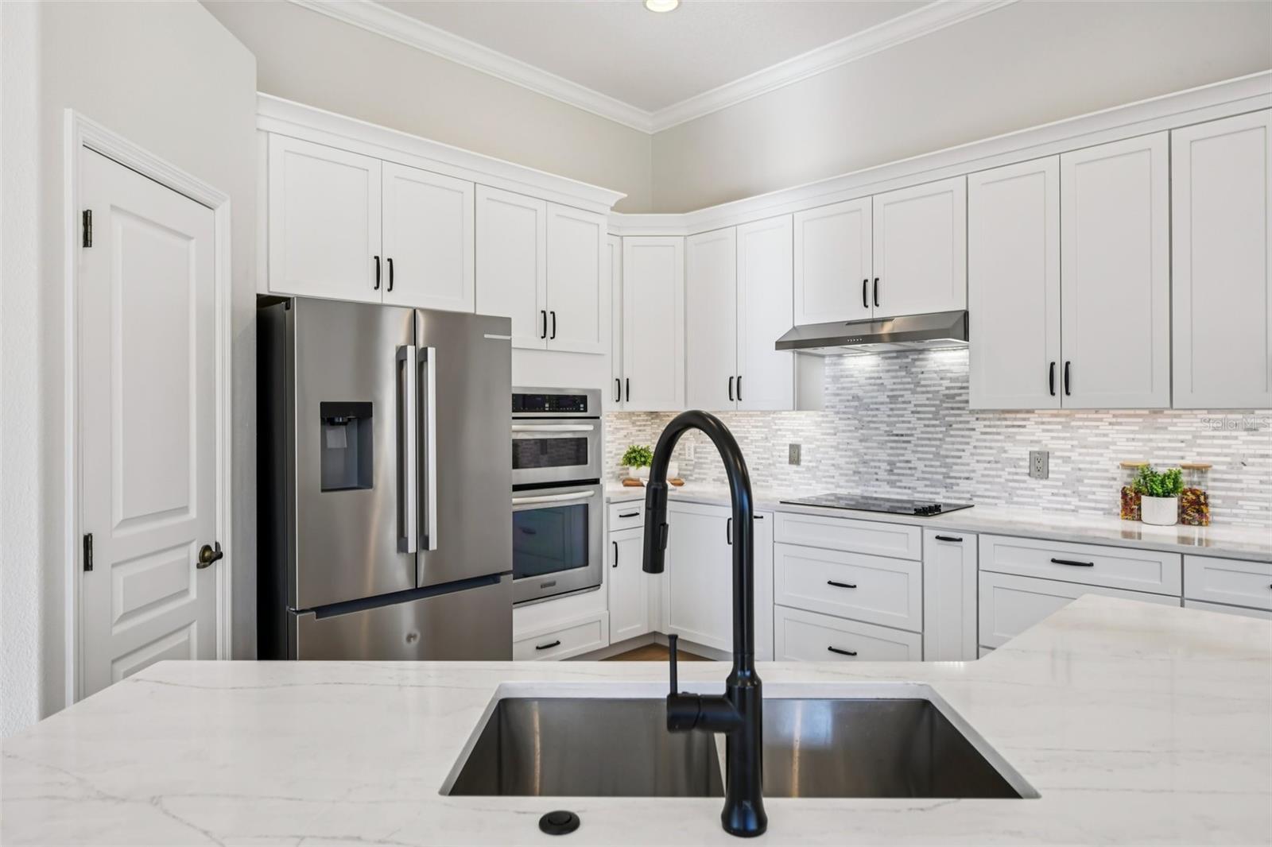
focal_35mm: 22
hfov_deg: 78.6
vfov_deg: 57.2
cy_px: 424
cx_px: 636
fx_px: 777
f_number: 8
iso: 400
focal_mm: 22
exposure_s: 1/30
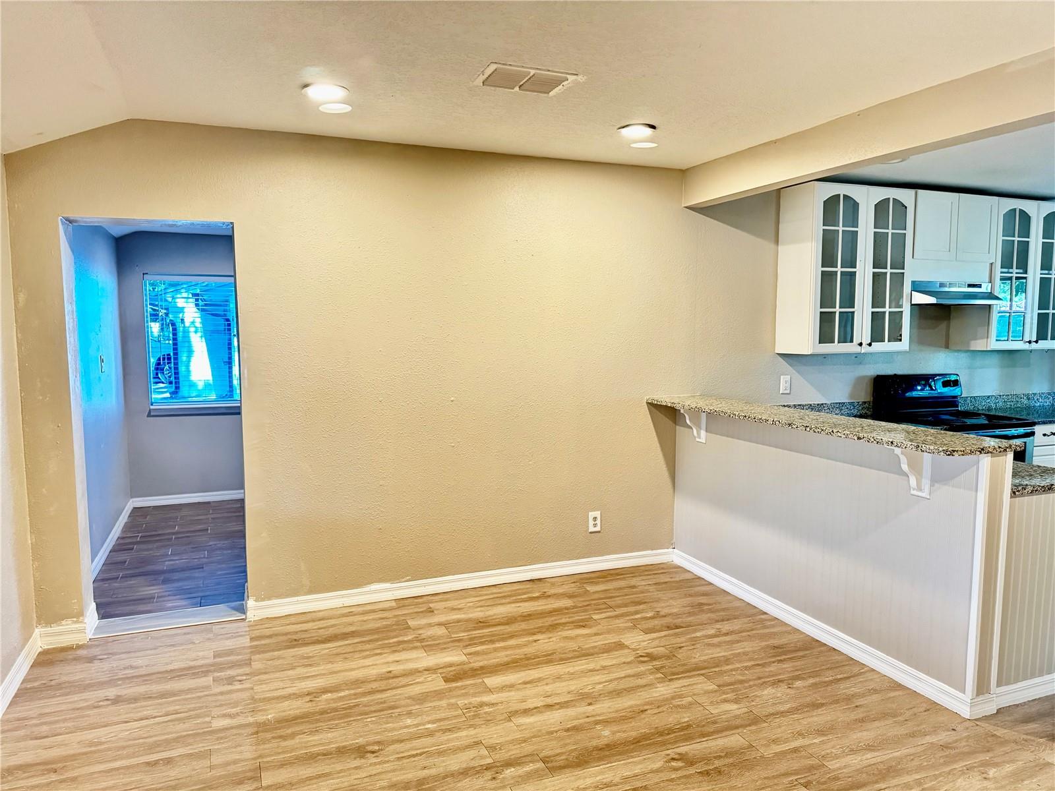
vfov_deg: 56.8
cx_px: 528
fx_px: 731
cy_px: 396
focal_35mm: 24
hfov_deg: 71.6
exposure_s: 1/40
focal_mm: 6.76
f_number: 1.78
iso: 800
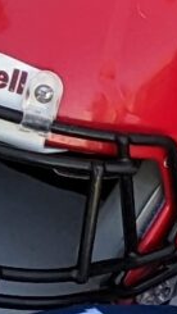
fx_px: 2559
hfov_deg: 3.8
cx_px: -403
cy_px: -187
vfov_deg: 6.9
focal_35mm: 307
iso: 60
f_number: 1.8
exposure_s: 1/411
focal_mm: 4.44
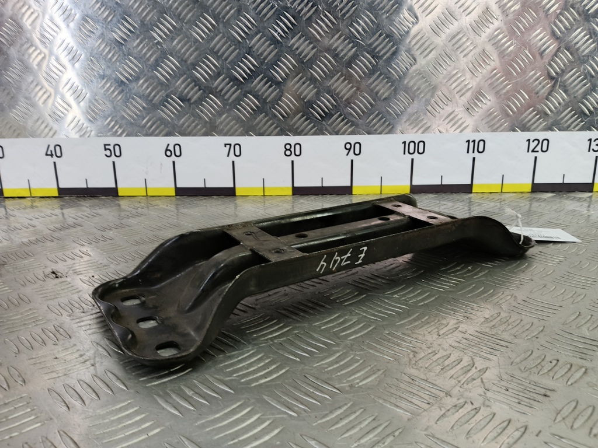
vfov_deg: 58.9
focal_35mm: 23
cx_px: 299
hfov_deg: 73.9
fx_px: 397
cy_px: 224
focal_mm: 4.11
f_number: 1.6
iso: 98
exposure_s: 1/33.3
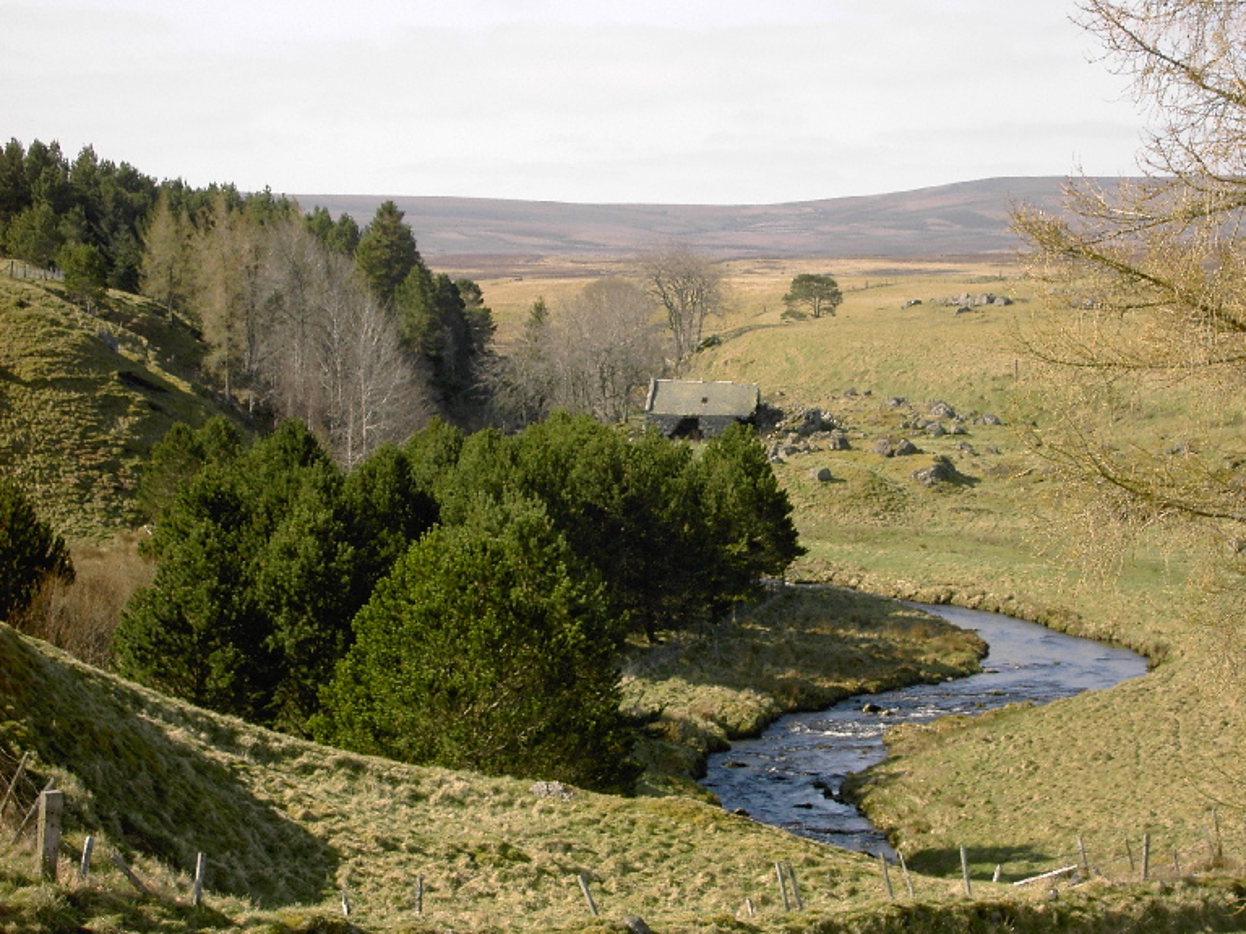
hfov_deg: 20.2
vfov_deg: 15.2
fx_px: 3492
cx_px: 623
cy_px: 467
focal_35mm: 97
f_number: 6.7
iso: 100
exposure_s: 1/200
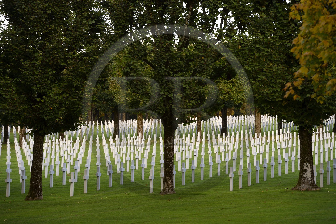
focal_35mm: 200
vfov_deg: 6.9
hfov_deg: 10.3
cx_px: 168
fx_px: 1865
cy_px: 112
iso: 400
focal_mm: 200
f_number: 8
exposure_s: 1/160
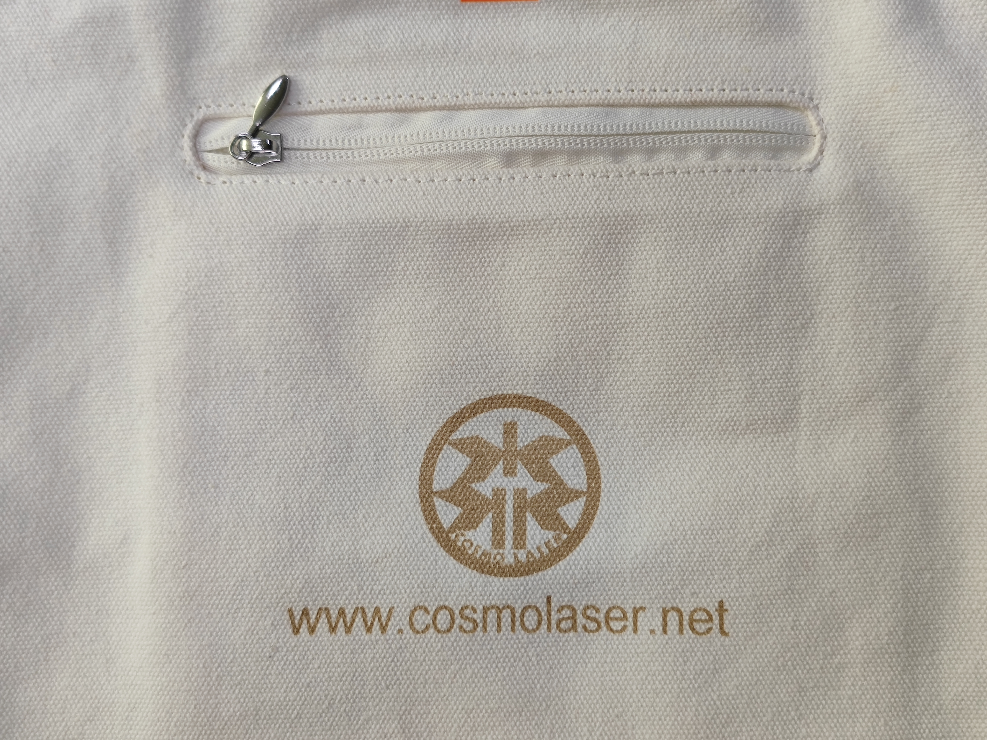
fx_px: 1083
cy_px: 370
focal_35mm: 38
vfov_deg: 37.7
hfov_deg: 49.0
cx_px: 494
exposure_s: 1/100
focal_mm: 7.59
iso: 164
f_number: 1.95
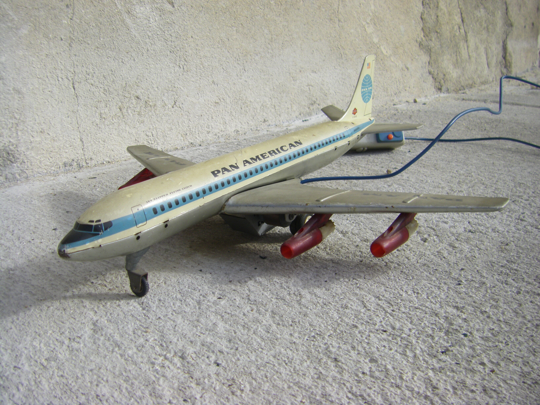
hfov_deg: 49.0
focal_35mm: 38
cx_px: 270
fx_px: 593
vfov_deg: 37.7
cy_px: 202
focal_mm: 6.3
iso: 64
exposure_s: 1/160
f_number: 7
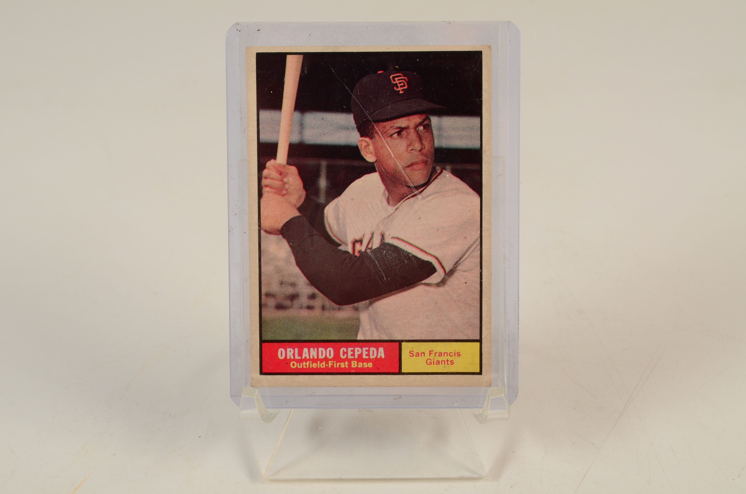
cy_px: 247
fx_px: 1241
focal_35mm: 60
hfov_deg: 33.5
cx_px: 373
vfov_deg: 22.5
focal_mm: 40
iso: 200
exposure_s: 1/160
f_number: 13
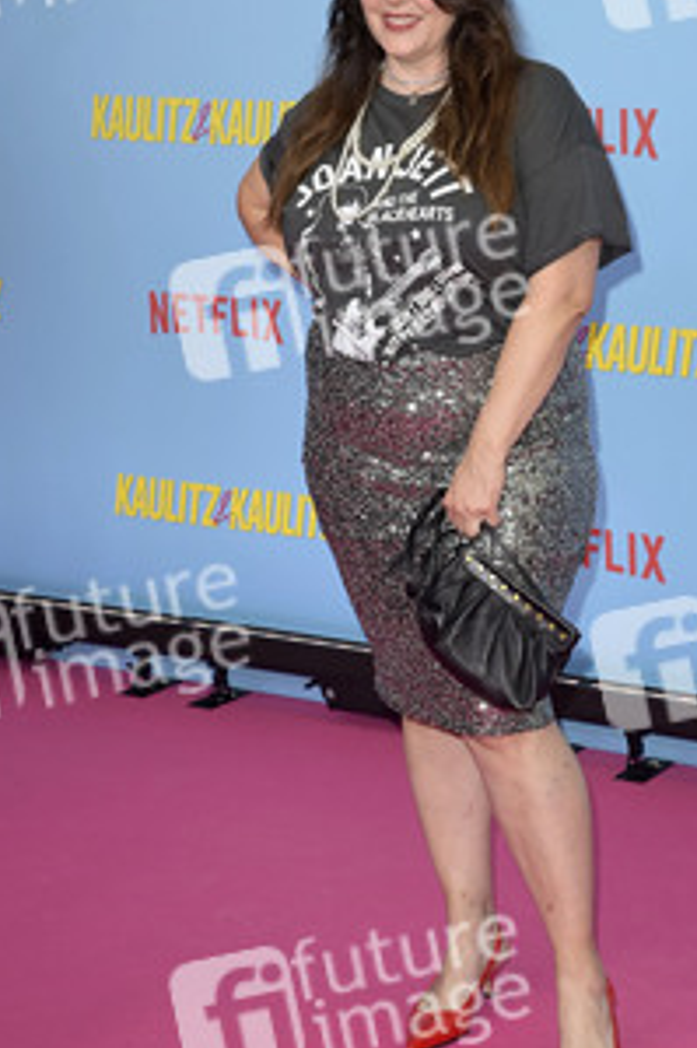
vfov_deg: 23.4
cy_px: 473
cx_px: 452
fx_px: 2529
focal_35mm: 87
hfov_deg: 15.7
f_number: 6.3
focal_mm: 65
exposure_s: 1/250
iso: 640
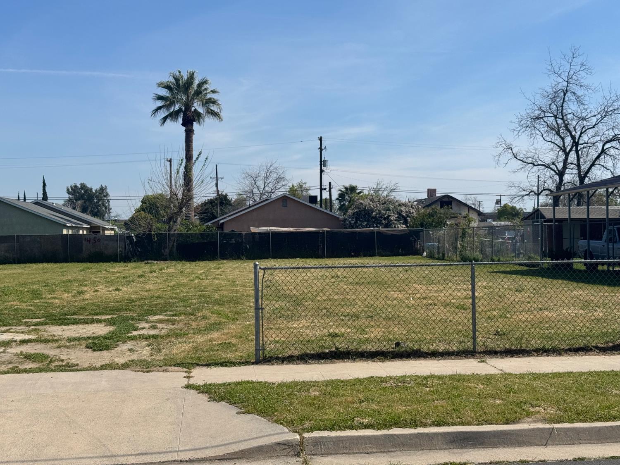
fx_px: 860
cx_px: 310
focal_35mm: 48
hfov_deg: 39.7
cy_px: 232
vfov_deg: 30.3
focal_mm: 6.76
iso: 80
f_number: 1.78
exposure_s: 1/7092
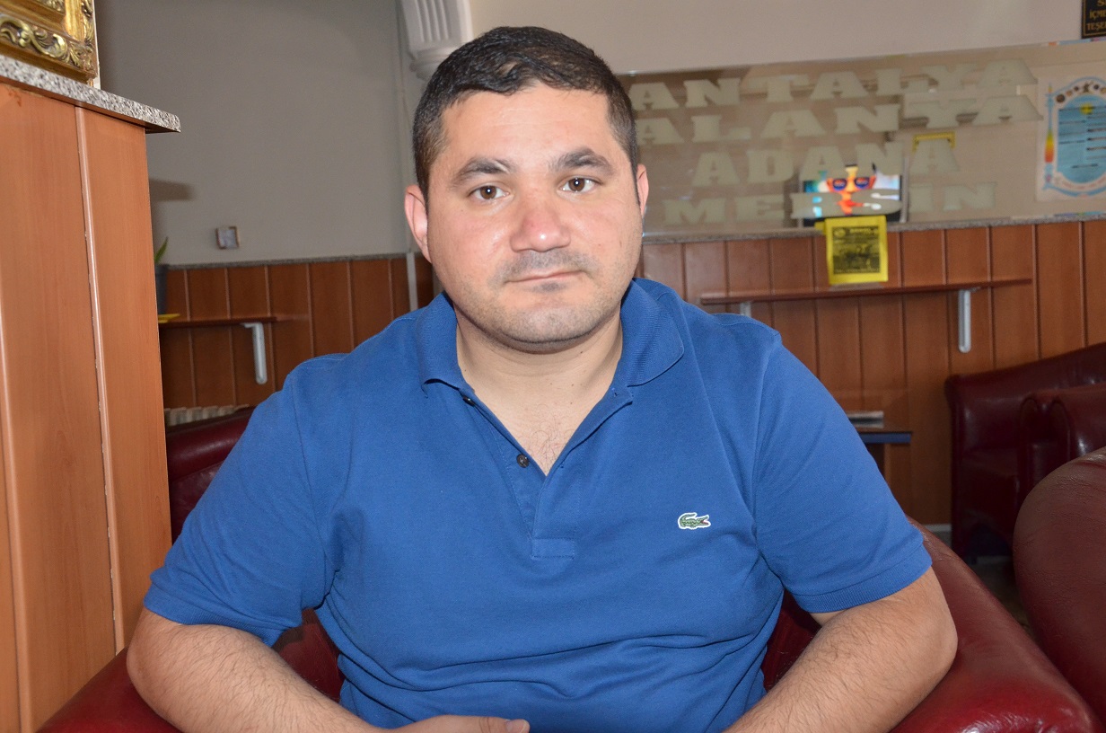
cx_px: 553
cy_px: 366
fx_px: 1196
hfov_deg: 49.6
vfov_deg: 34.1
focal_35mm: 39
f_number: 5.6
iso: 1600
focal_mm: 26
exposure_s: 1/60
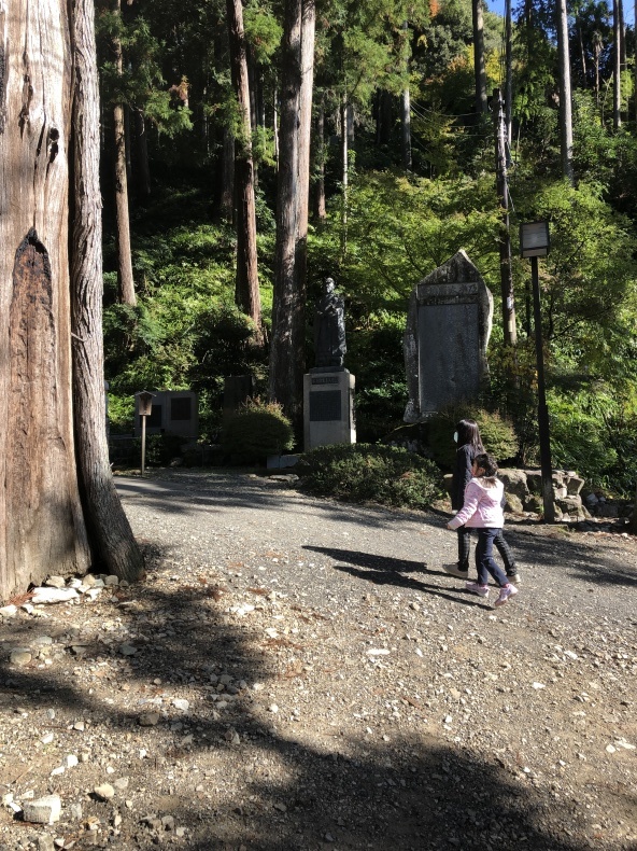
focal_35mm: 28
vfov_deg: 63.5
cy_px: 426
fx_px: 687
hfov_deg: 49.7
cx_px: 318
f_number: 1.8
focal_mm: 3.99
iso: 20
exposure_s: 1/539
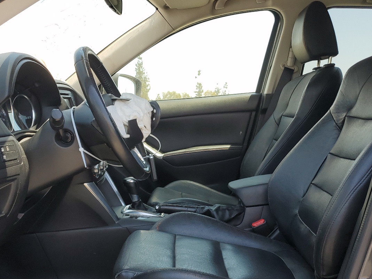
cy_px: 182
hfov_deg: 47.8
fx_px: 419
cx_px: 167
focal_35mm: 39
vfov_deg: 36.5
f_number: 1.5
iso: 50
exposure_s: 1/556
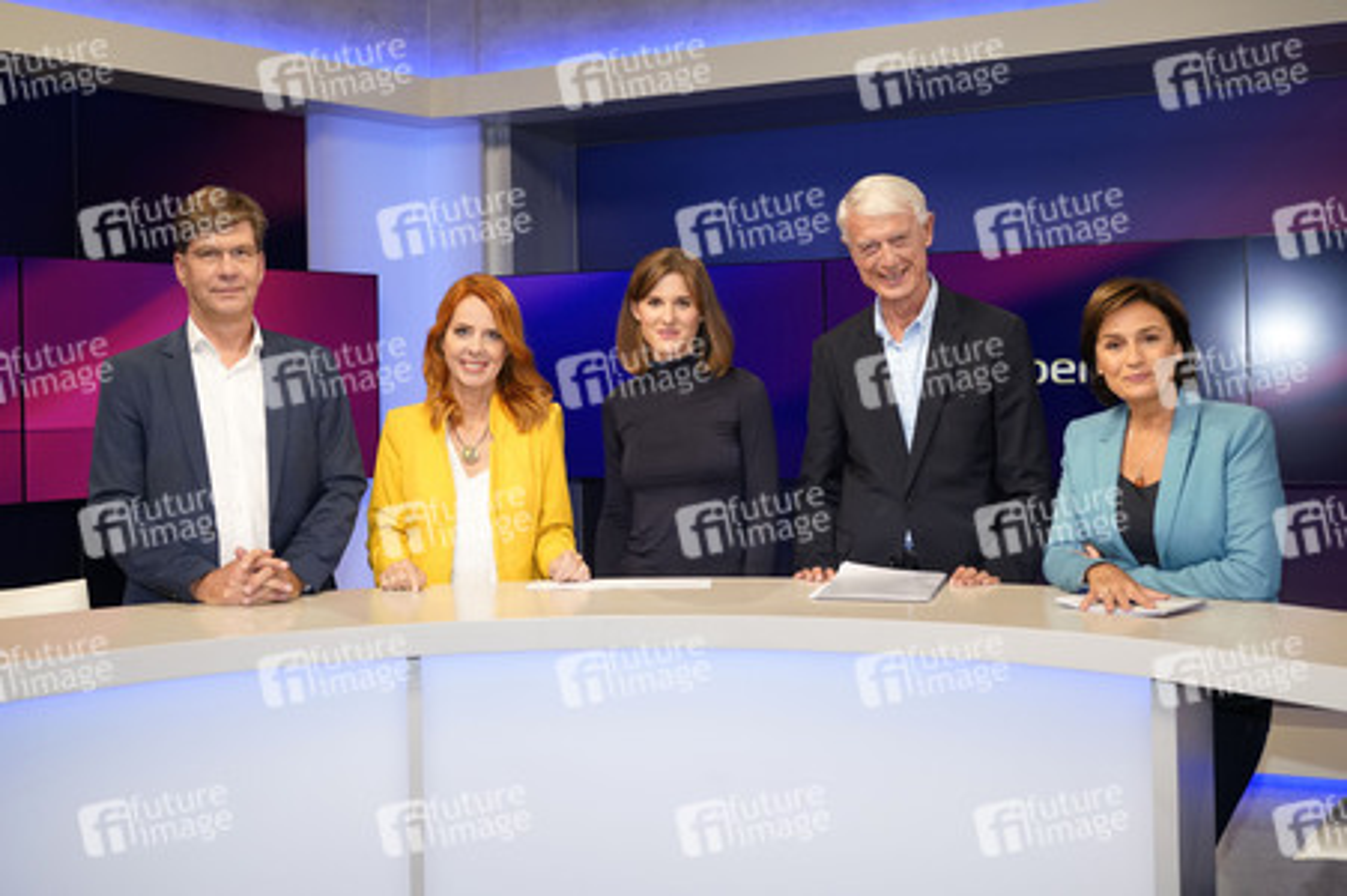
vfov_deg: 39.9
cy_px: 448
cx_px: 674
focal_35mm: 33
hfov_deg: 57.3
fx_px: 1234
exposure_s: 1/125
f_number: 5.6
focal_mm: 33
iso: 2000
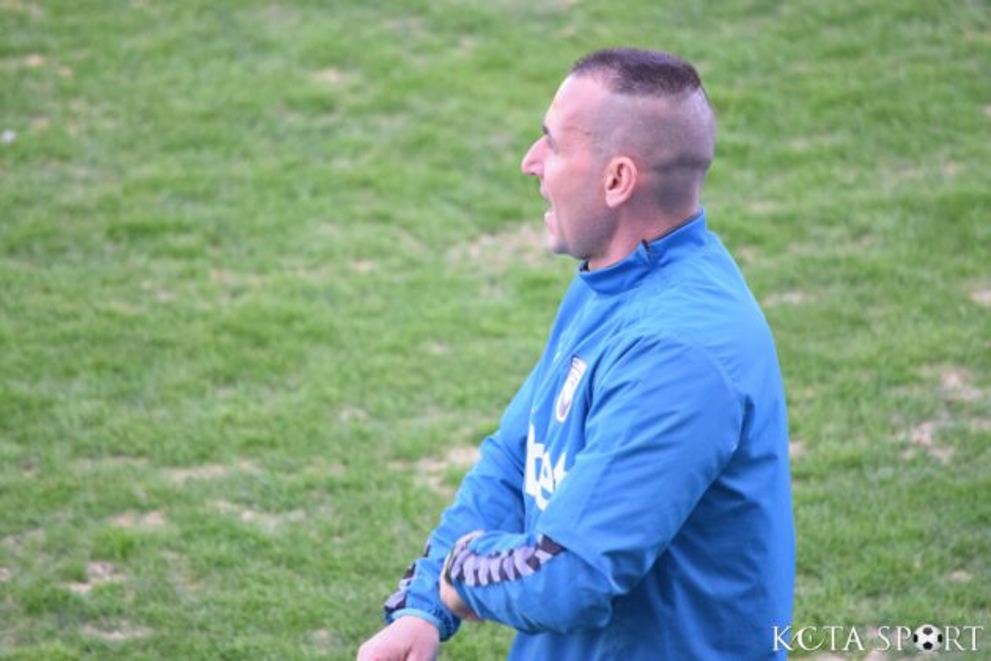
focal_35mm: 450
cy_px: 330
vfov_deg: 3.1
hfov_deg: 4.6
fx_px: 12387
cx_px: 496
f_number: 5.6
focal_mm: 300
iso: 800
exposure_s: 1/250
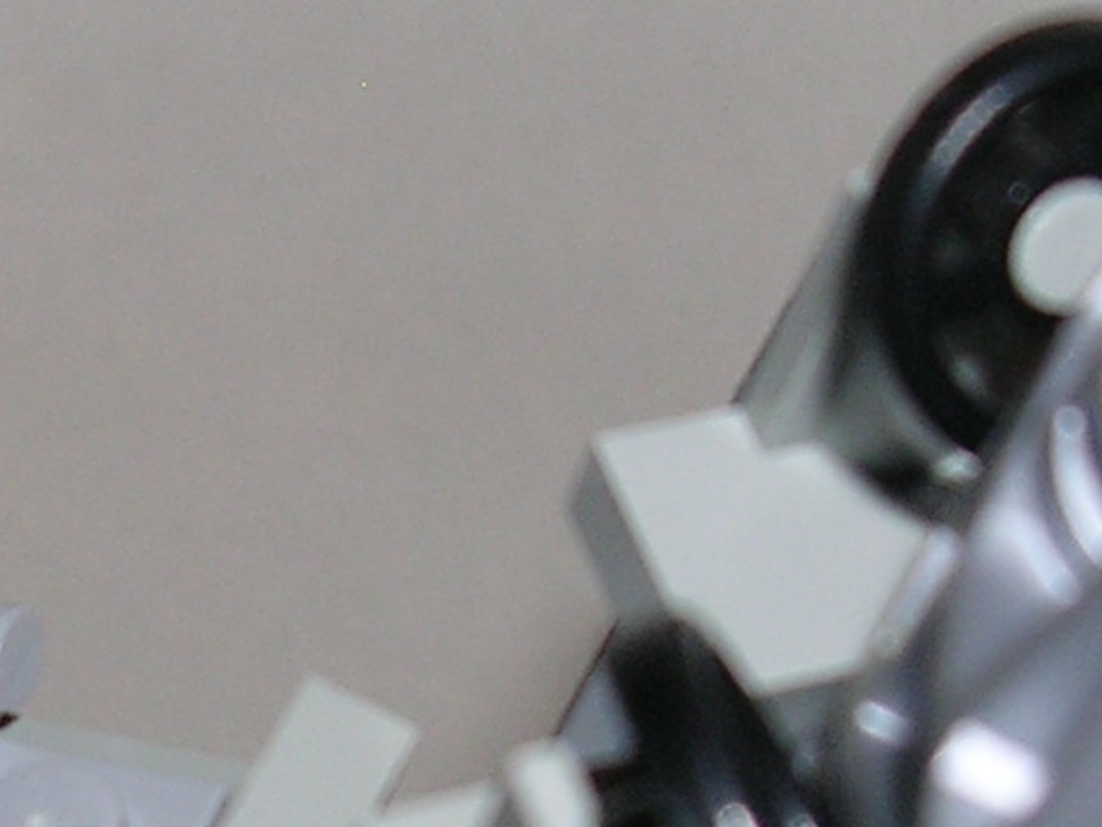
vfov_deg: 10.2
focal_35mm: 146
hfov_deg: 13.5
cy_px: 463
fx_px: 4649
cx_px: 422
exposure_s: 1/60.1
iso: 50
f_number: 2.8
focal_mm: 5.8
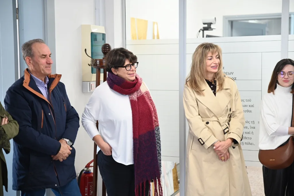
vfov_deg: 19.5
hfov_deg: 28.8
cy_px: 98
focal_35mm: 70
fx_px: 572
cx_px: 147
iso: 640
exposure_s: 1/80
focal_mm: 70
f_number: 2.8
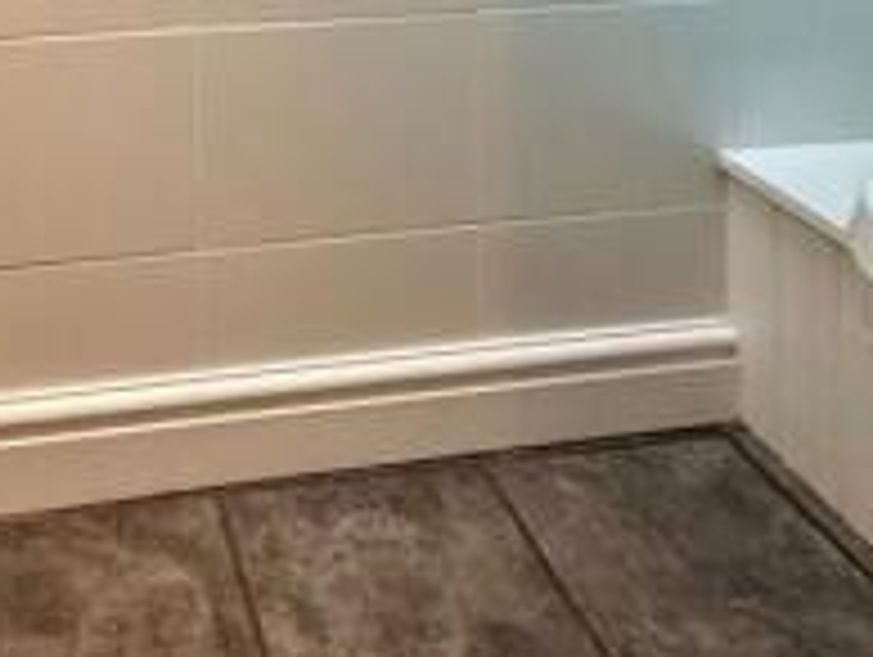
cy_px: -241
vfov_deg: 27.5
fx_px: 1061
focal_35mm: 42
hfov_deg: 42.0
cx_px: 133
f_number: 2.2
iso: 250
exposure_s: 1/100
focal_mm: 2.22
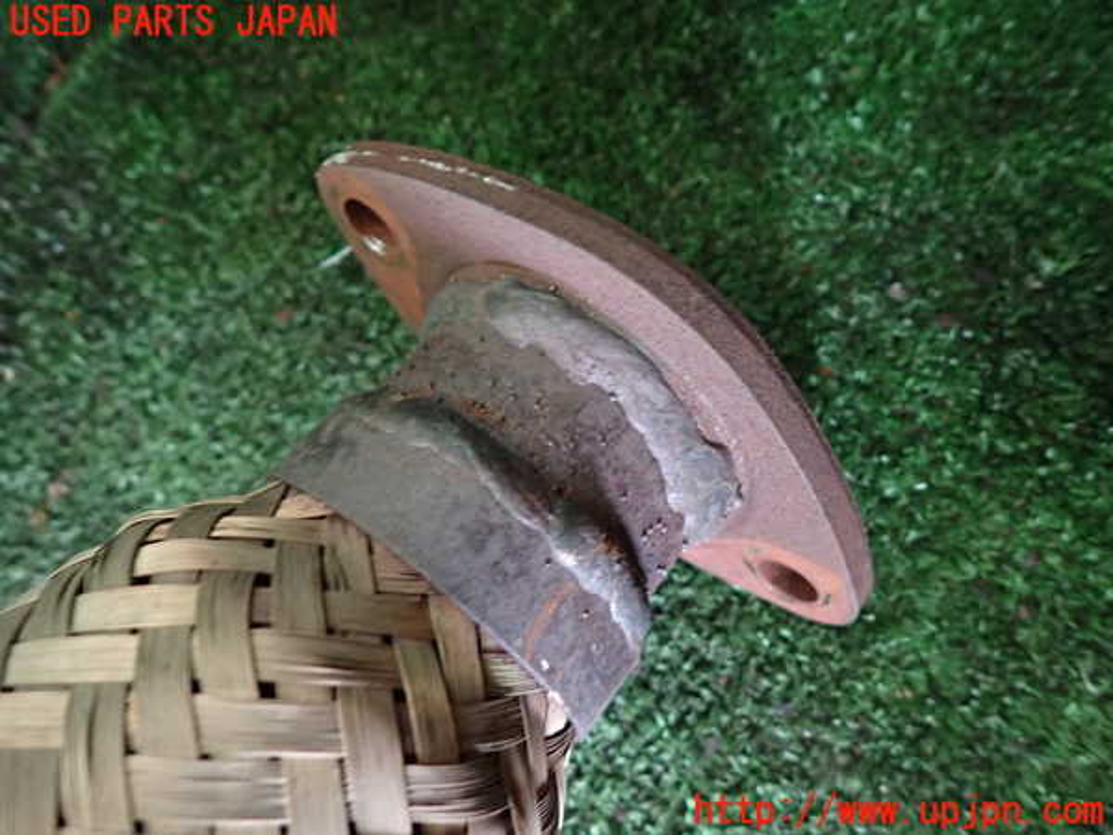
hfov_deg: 69.4
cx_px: 556
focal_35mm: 25
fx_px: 804
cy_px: 418
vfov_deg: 54.9
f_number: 2
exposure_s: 1/25
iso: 800
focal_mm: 4.5
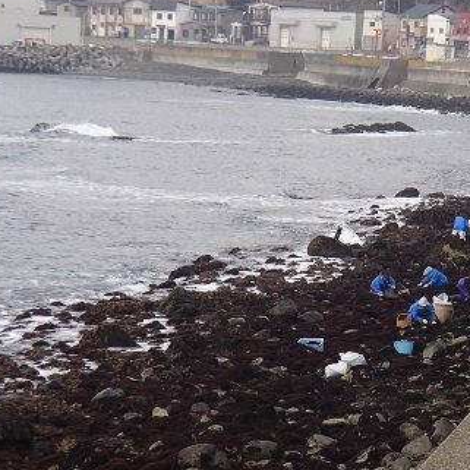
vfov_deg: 9.1
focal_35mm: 193
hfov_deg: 9.1
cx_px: 348
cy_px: 255
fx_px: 2965
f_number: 5.9
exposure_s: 1/250
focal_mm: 25
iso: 125
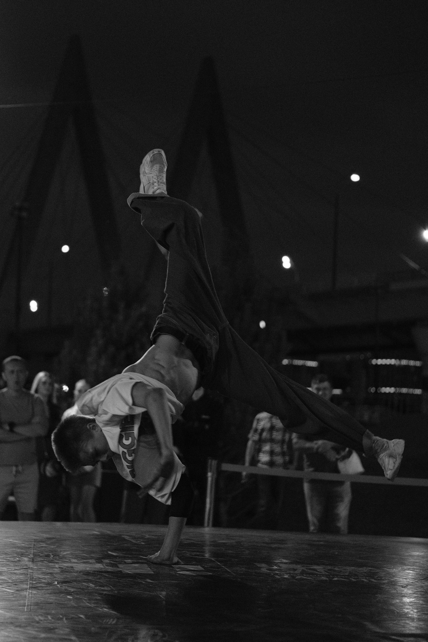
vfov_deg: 27.0
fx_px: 1337
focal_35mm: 75
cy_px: 321
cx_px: 214
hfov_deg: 18.2
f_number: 2
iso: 2500
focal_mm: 50
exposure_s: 1/320
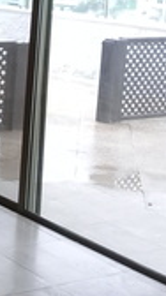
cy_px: 82
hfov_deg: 11.5
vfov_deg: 23.0
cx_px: -185
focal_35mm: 92
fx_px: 723
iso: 80
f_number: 2.2
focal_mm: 3.3
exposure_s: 1/50
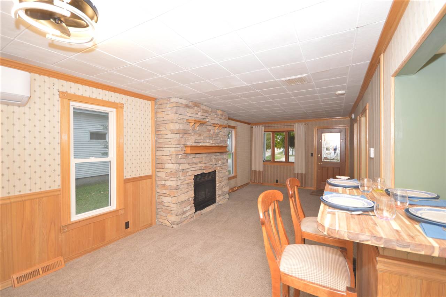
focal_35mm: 15
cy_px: 148
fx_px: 186
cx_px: 223
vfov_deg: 77.2
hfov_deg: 100.4
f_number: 4
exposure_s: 1/60
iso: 800
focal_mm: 10
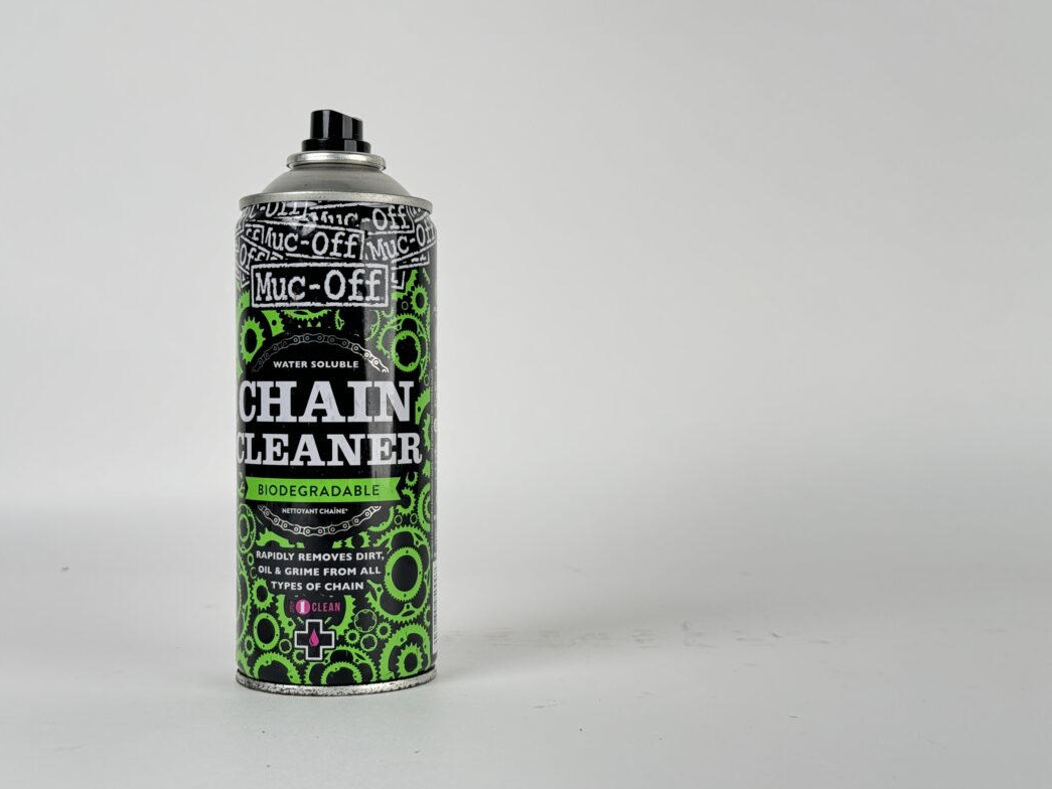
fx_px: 1489
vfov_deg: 29.7
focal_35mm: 49
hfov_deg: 38.9
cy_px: 402
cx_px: 519
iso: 64
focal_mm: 6.76
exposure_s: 1/186
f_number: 1.78
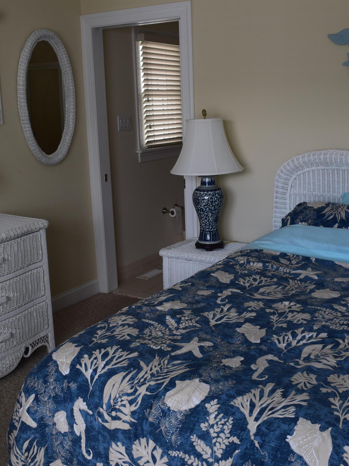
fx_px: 524
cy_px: 233
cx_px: 219
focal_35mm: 39
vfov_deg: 47.9
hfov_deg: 36.6
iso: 400
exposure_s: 1/30
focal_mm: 18
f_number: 7.1
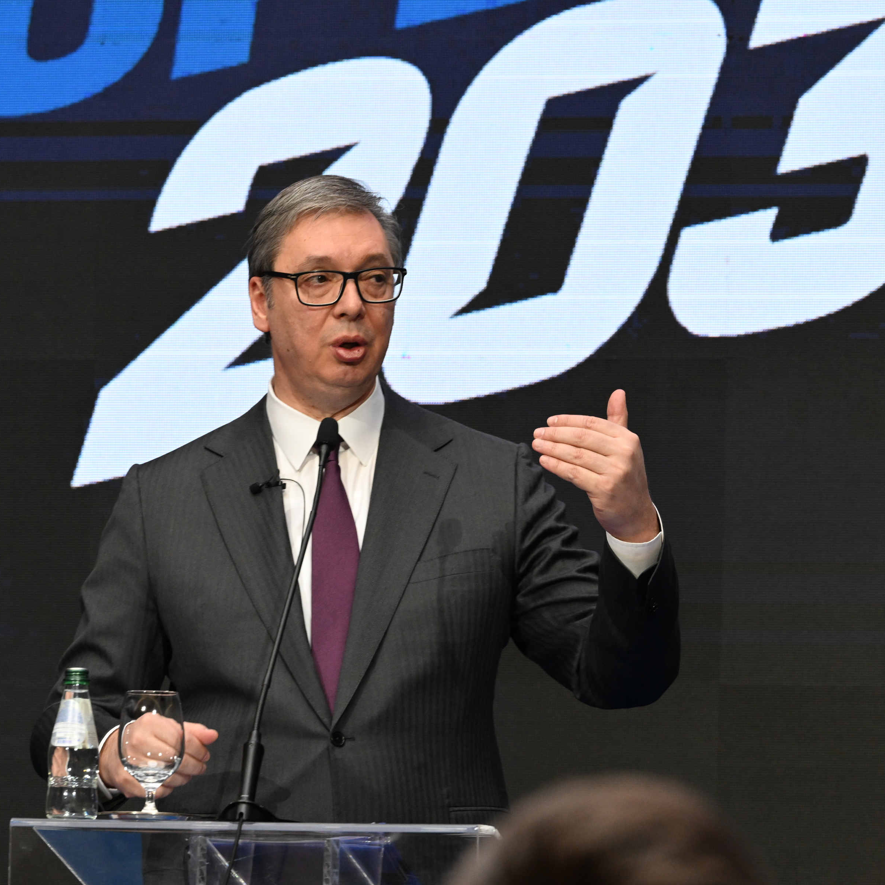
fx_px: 7405
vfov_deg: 6.8
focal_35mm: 256
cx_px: 363
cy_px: 444
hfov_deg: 6.8
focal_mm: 200
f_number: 8
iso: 3200
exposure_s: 1/160
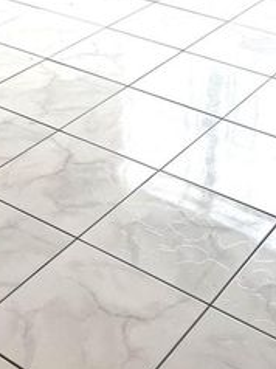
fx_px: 777
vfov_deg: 24.0
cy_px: -89
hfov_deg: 20.1
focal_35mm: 73
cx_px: 121
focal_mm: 5.1
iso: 50
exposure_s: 1/410
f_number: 1.6
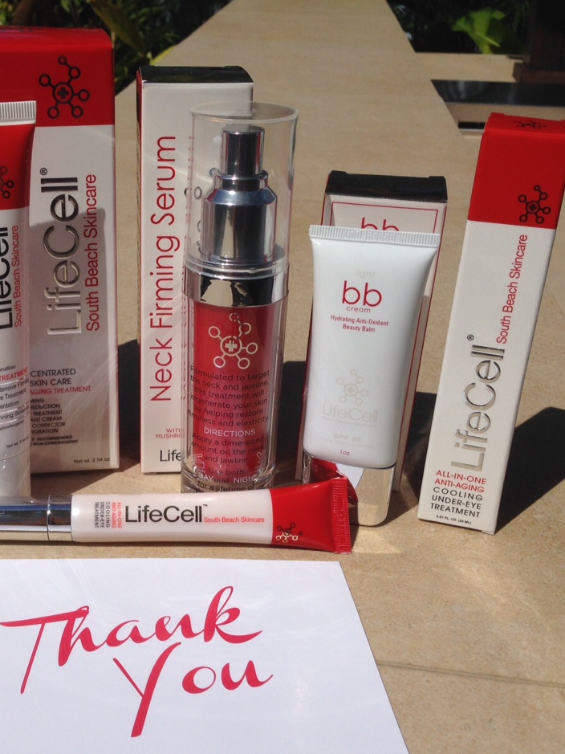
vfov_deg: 42.1
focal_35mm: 45
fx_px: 980
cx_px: 147
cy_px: 381
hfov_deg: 31.6
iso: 50
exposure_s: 1/6803
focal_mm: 4.12
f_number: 2.4
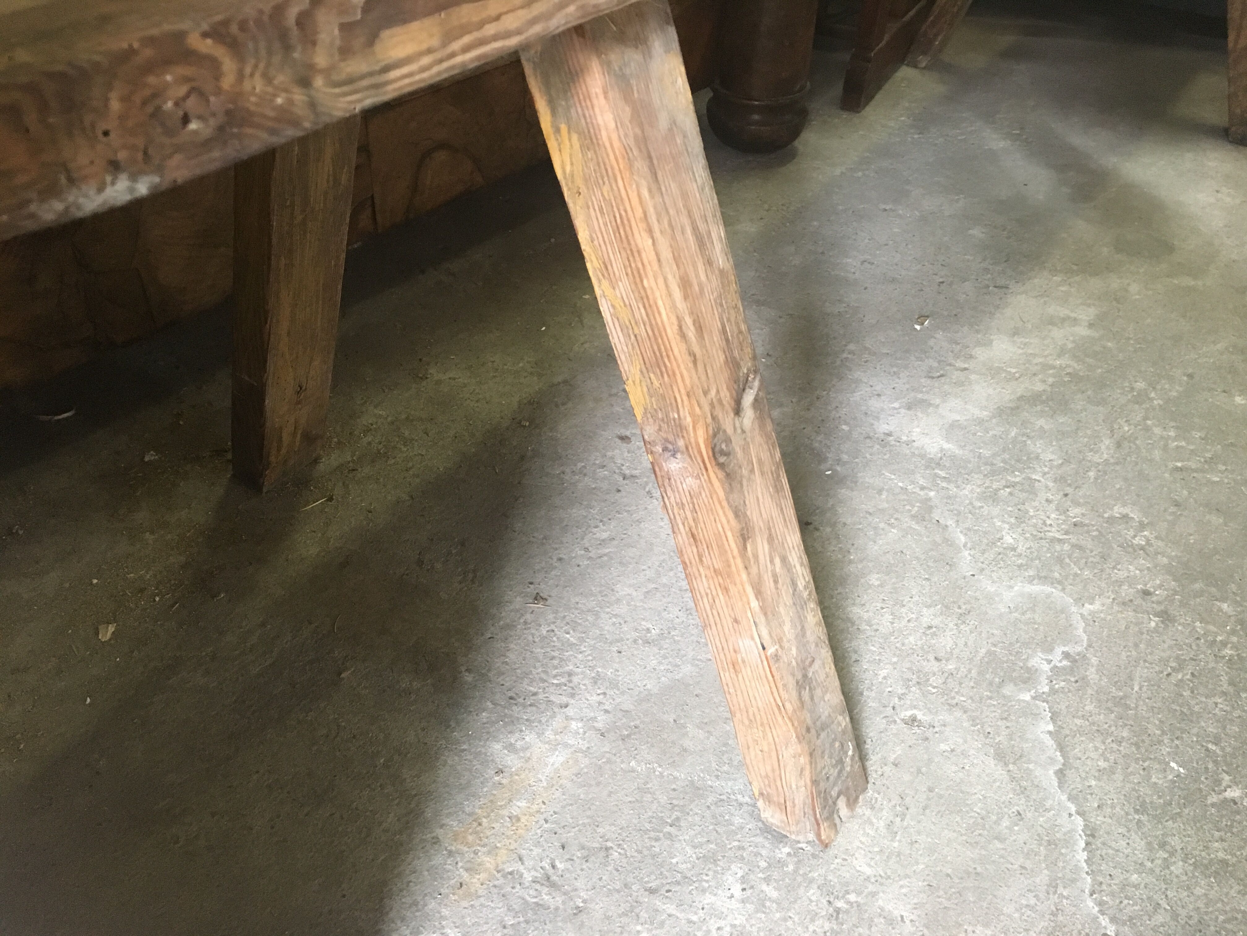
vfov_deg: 48.2
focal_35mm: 29
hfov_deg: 61.7
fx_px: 1045
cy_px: 468
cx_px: 624
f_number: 2.2
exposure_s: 1/25
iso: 200
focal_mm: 4.15
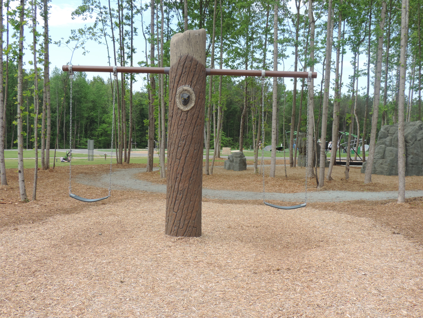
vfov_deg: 36.0
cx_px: 212
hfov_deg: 46.8
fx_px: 489
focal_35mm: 40
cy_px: 159
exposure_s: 1/320
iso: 80
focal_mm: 7.1
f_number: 3.3
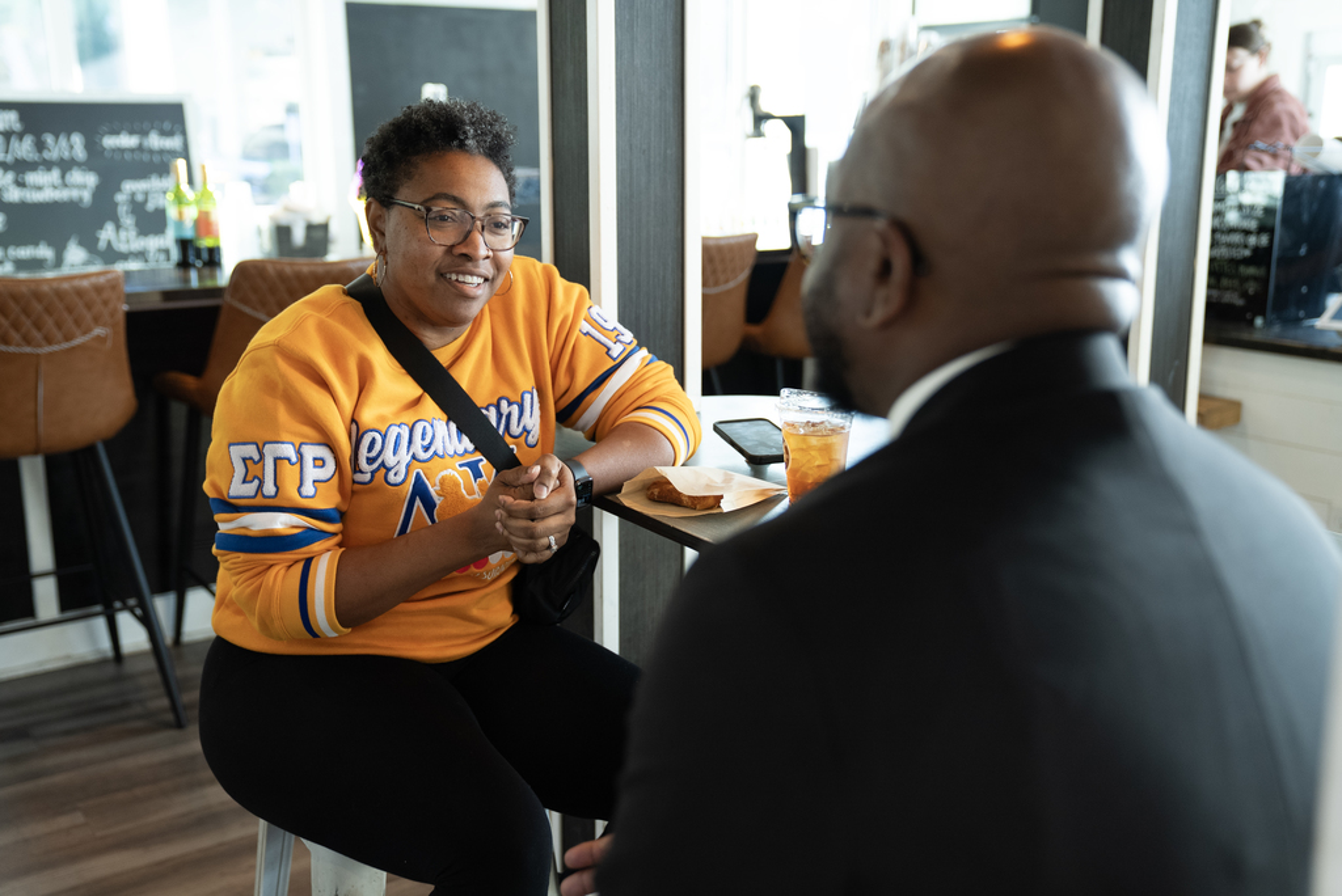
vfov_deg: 34.3
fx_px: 1455
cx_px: 671
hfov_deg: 49.5
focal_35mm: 39
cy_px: 448
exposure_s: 1/125
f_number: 2.8
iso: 800
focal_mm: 39
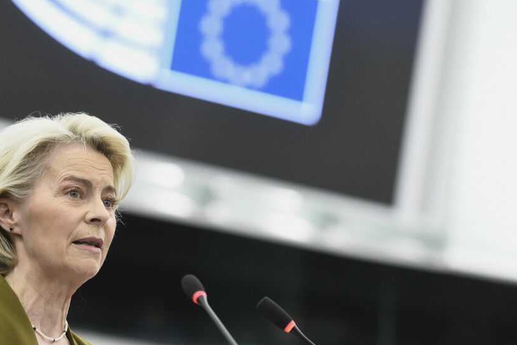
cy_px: 150
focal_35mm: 197
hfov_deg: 10.4
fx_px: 2830
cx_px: 163
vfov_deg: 7.0
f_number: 3.2
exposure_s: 1/250
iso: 2000
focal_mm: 135
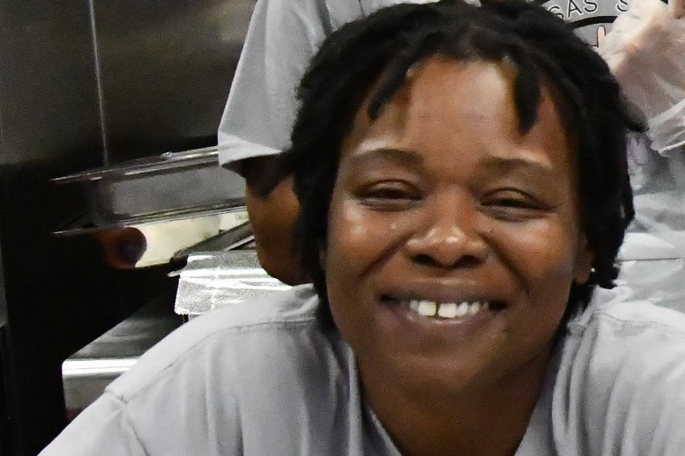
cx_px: 1192
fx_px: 2454
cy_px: 70
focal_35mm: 129
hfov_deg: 14.2
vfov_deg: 10.6
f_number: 9
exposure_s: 1/400
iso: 12800
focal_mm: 24
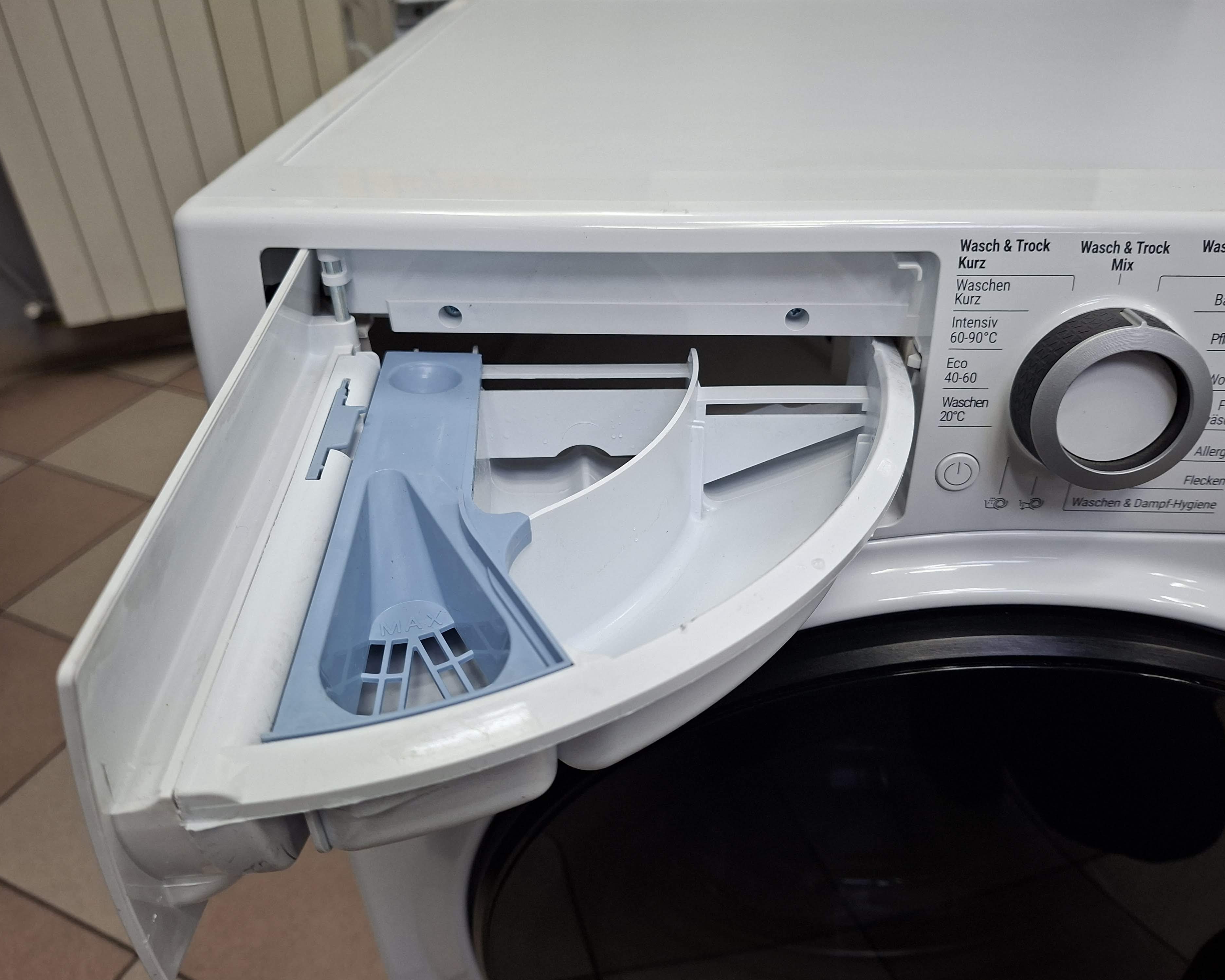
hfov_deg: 70.3
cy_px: 490
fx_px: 870
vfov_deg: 58.8
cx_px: 636
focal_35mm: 24
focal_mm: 5.54
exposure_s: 1/100
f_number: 1.8
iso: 200
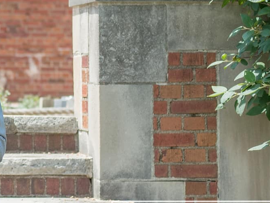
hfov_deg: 12.7
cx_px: -129
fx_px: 1155
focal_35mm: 148
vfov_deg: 10.0
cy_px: 67
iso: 400
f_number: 2.8
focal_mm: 50
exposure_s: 1/8000
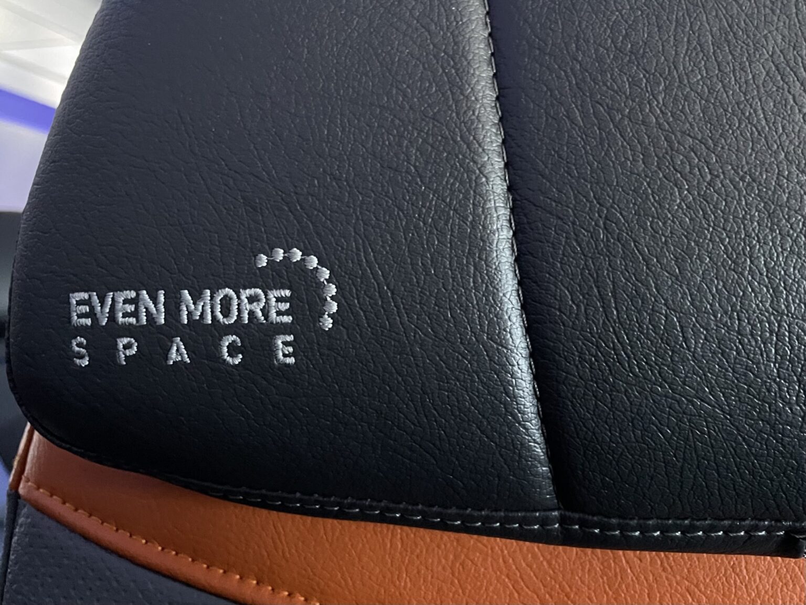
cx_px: 403
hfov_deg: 67.3
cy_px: 302
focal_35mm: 26
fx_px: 605
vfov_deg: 53.1
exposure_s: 1/33
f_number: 1.6
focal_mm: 4.2
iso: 640
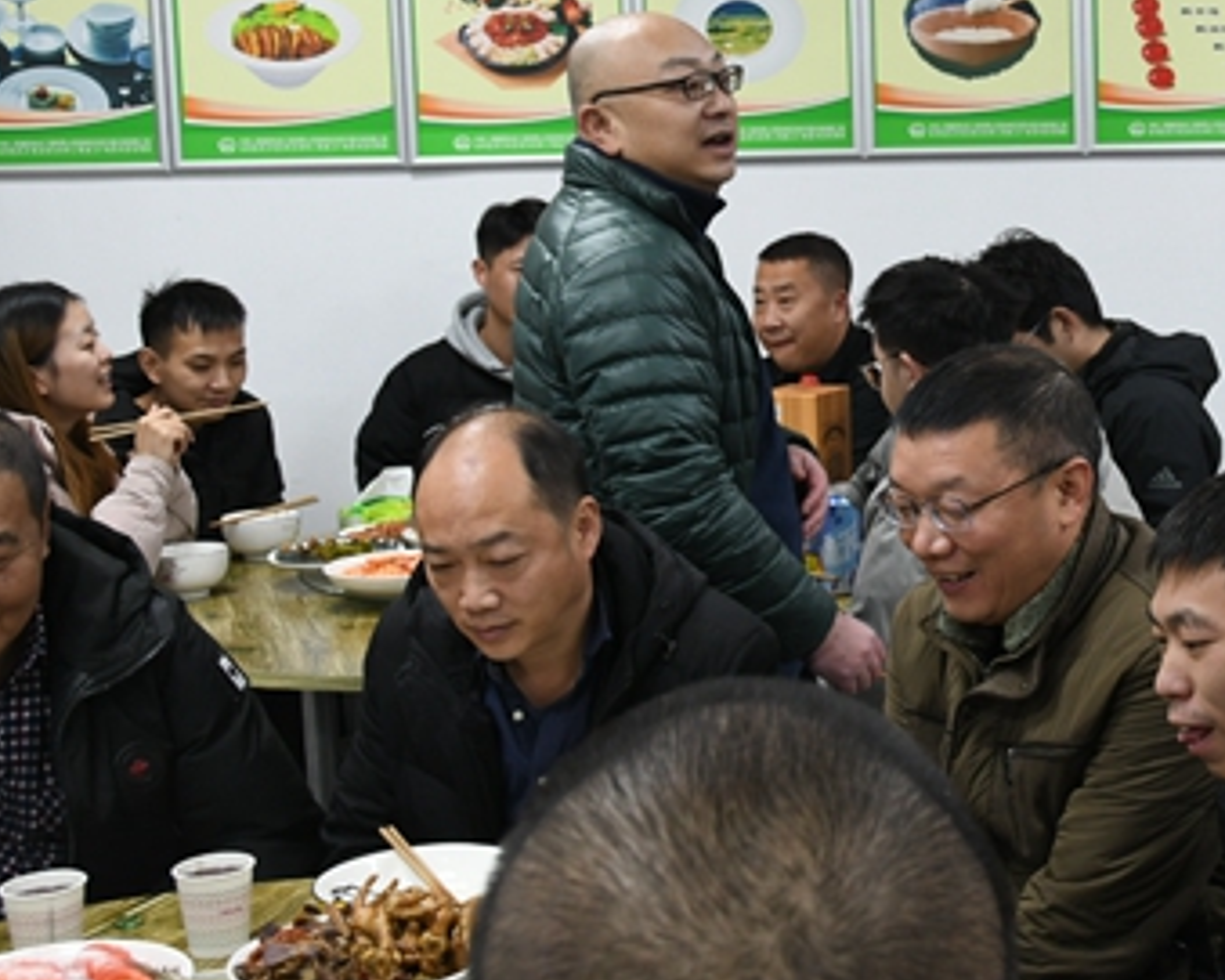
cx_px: 1200
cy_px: 363
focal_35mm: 64
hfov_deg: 28.0
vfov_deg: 23.8
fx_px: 2320
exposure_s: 1/40
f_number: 7.1
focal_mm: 22
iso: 800
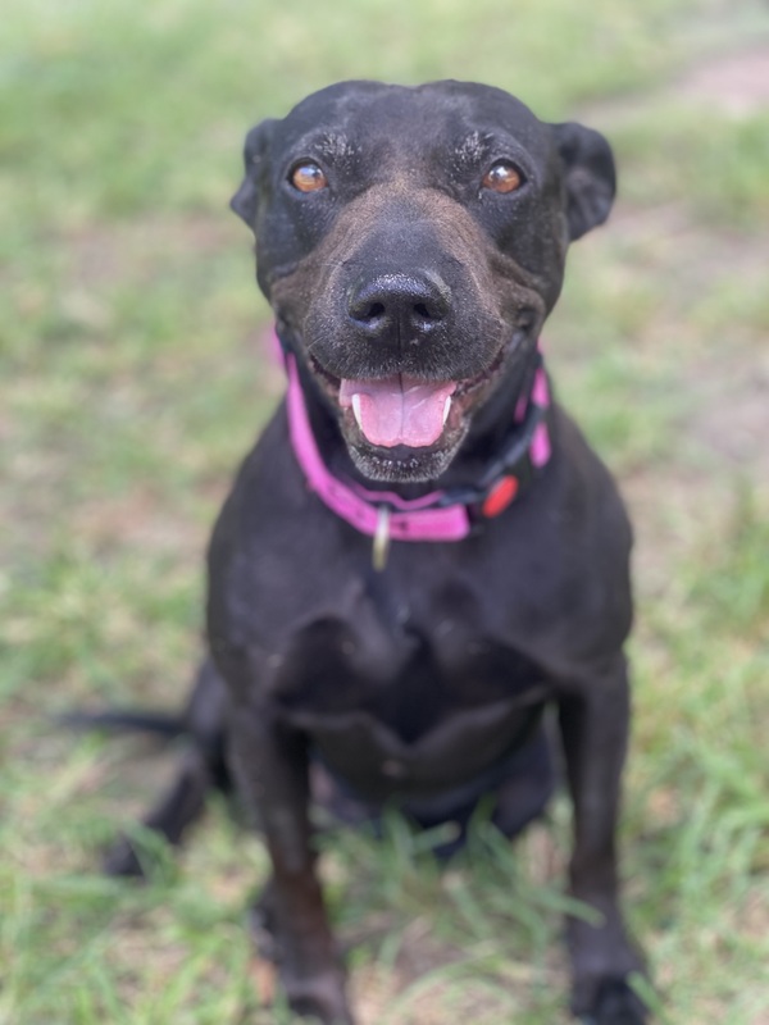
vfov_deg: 36.8
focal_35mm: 52
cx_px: 384
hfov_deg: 28.0
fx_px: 1540
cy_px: 512
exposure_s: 1/122
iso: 50
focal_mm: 6
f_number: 2
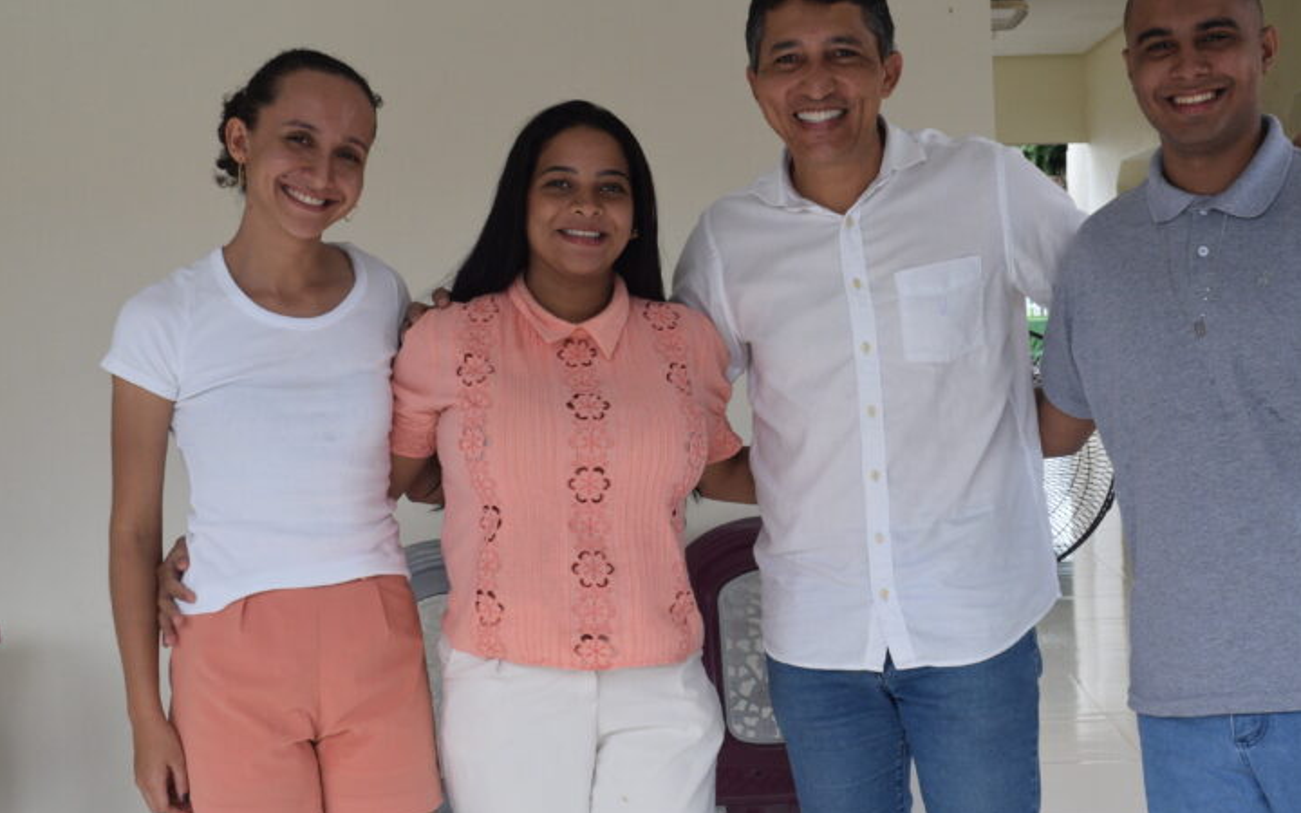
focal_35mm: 59
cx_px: 773
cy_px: 442
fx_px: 2082
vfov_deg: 22.1
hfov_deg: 34.6
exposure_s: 1/250
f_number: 8
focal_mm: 27
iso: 360
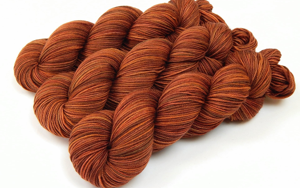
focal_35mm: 52
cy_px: 86
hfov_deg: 38.9
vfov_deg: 24.9
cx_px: 150
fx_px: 425
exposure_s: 1/30
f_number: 3.7
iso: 200
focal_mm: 8.6
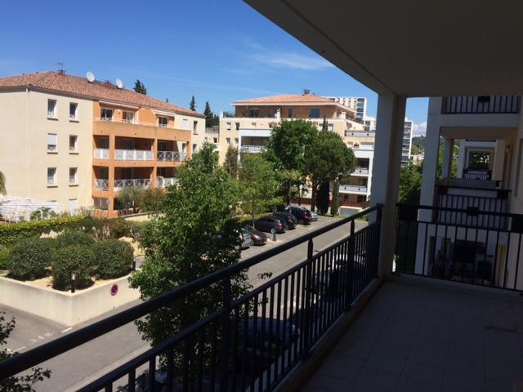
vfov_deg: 48.2
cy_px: 196
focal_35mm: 29
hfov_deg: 61.7
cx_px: 262
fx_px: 438
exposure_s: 1/2283
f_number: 2.2
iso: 32
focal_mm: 4.15
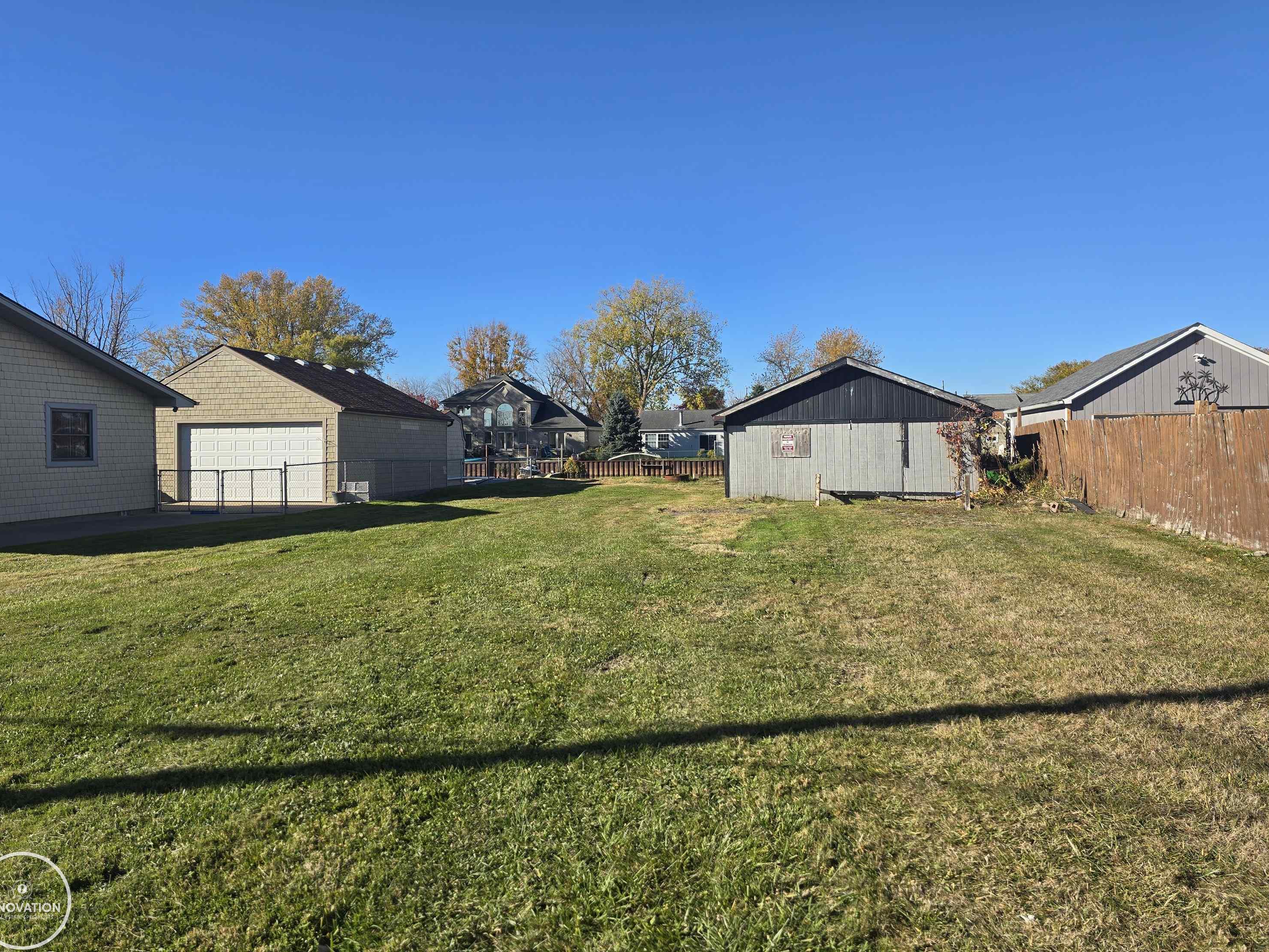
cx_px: 626
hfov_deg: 71.6
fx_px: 880
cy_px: 462
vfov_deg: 56.8
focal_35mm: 24
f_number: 1.7
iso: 12
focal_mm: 6.3
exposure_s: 1/715
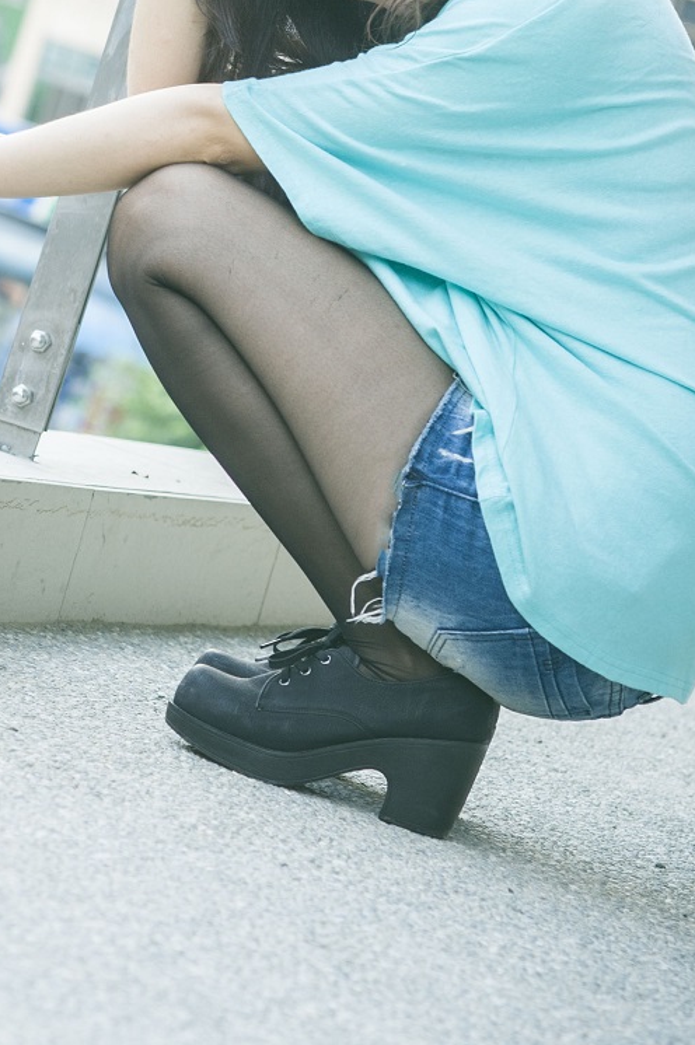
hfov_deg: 7.1
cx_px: 160
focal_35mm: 194
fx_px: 5628
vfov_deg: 10.6
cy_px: 111
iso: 250
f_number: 5.6
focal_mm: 85
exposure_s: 1/40
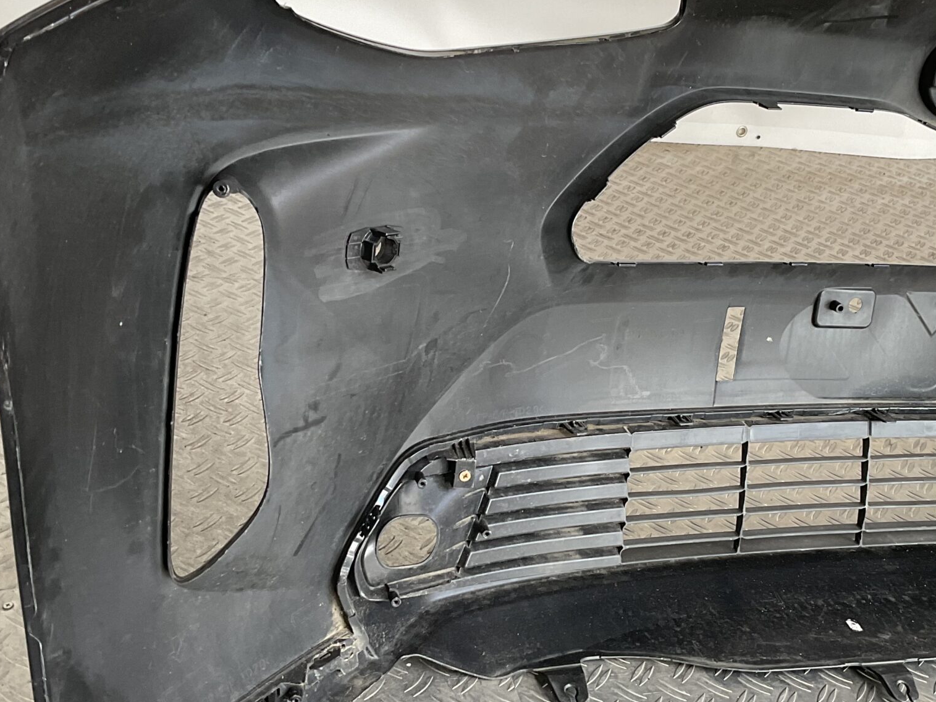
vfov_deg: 29.7
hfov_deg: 38.8
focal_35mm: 49
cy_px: 344
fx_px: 1325
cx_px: 557
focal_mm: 3
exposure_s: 1/60
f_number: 1.8
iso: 40
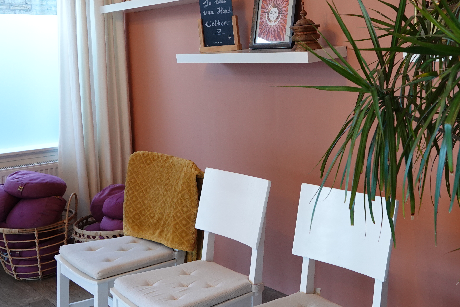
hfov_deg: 45.4
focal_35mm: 42
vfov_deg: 31.5
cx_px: 320
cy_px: 85
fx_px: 537
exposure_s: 1/30
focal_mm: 8.8
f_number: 2.4
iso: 320
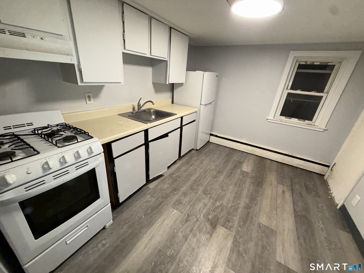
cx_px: 182
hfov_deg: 102.1
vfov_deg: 85.7
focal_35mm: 14
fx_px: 147
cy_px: 136
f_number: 2.2
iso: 160
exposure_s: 1/120
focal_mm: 2.22
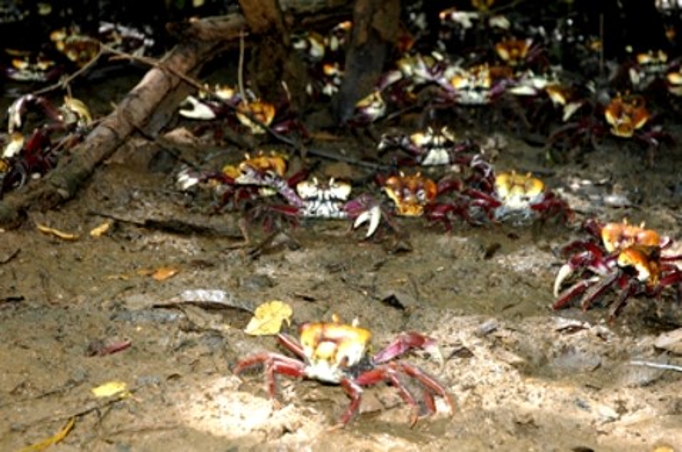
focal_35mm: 78
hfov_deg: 26.0
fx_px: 1475
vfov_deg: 17.4
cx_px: 341
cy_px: 226
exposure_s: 1/80
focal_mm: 52
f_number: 5.6
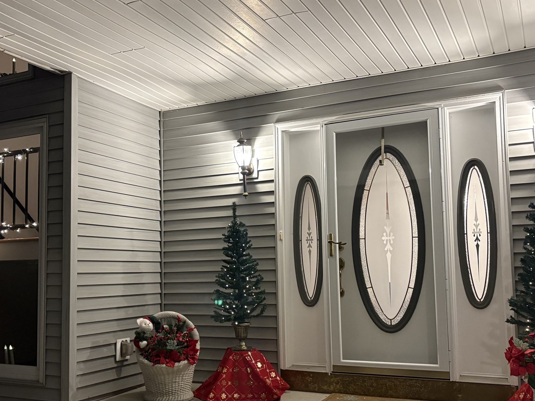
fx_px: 603
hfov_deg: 47.8
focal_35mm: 39
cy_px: 231
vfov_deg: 36.7
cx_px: 238
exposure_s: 1/40
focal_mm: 5.96
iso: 400
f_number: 1.6
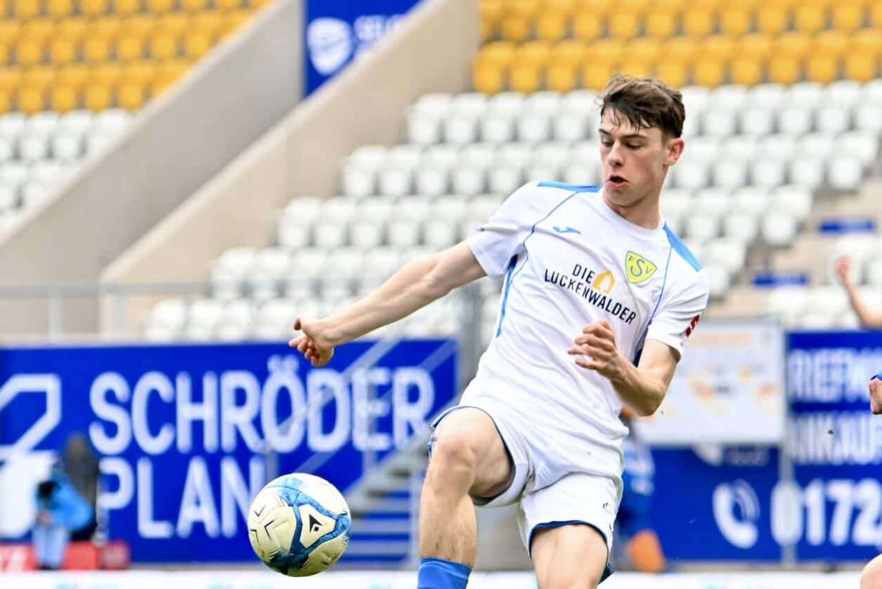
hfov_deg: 5.1
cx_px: 634
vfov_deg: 3.4
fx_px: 9947
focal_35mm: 406
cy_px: 428
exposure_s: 1/1600
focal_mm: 250
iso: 2000
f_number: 5.6
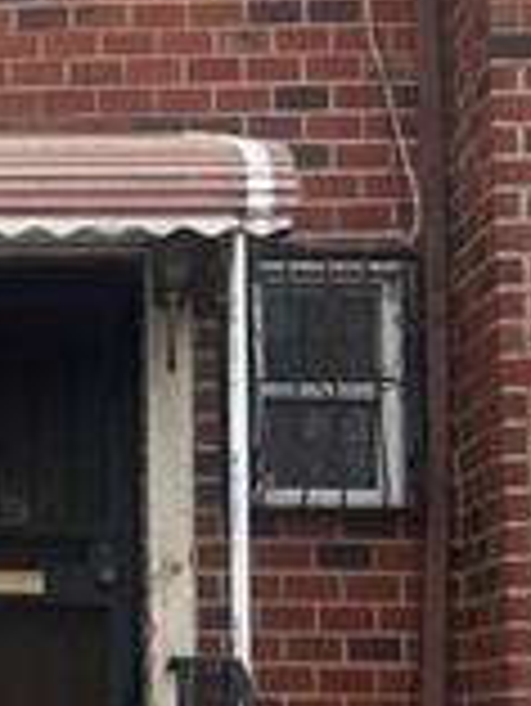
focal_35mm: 127
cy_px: 468
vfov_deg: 15.5
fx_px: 2594
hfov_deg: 11.0
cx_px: -374
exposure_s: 1/1295
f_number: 1.5
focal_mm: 5.7
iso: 50
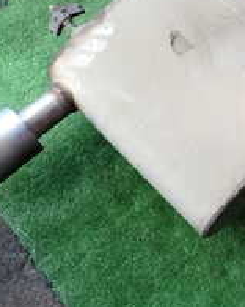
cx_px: 355
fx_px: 680
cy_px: 3
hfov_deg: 18.4
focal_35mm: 75
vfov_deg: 24.3
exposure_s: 1/200
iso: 100
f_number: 2.8
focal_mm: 4.5
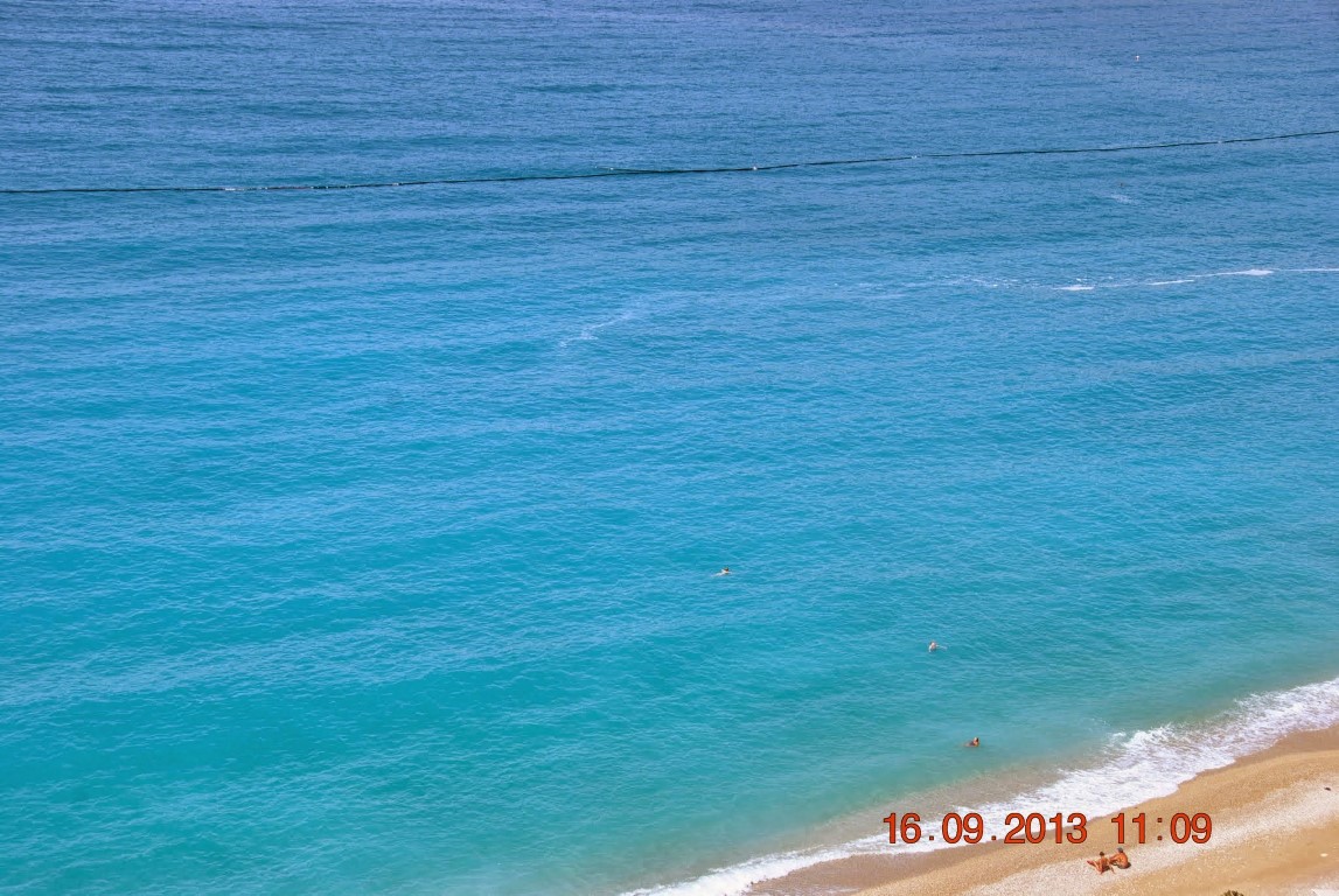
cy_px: 448
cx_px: 670
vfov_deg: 18.2
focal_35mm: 75
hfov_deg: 27.0
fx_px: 2793
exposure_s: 1/250
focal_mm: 50
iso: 100
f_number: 8
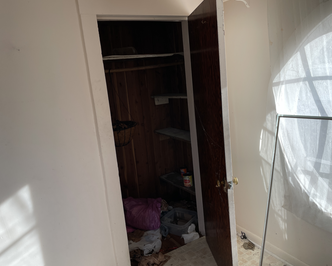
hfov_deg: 60.4
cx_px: 167
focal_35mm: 29
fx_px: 285
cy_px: 140
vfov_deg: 50.0
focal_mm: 4.2
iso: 32
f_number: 1.6
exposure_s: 1/146
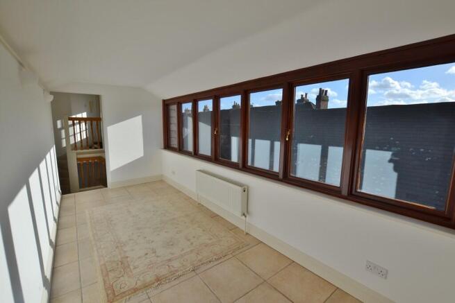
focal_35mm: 15
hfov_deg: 100.4
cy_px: 152
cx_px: 228
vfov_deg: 77.4
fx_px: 190
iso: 100
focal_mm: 10
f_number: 8
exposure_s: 1/250
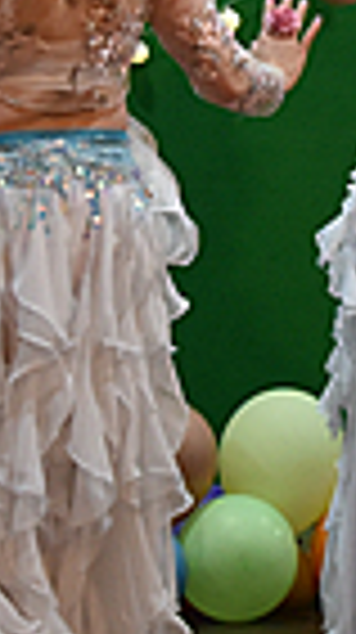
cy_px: -88
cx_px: 541
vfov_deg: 7.5
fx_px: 4797
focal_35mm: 285
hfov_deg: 4.2
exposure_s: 1/125
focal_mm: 48
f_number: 4.5
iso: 2000
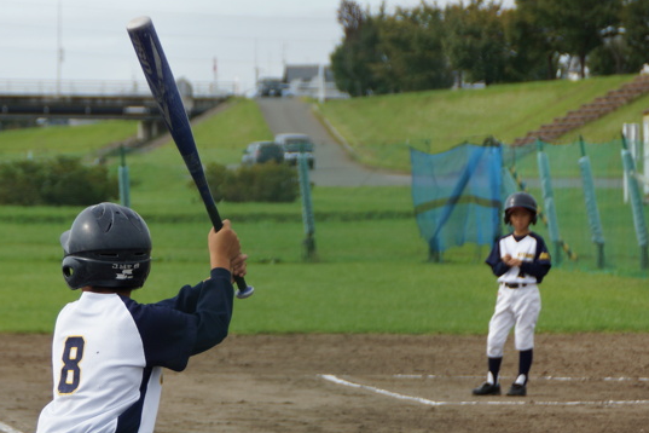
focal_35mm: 286
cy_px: 385
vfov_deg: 4.8
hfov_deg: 7.2
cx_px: 102
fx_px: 5156
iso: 100
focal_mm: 100
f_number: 5.6
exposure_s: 1/500
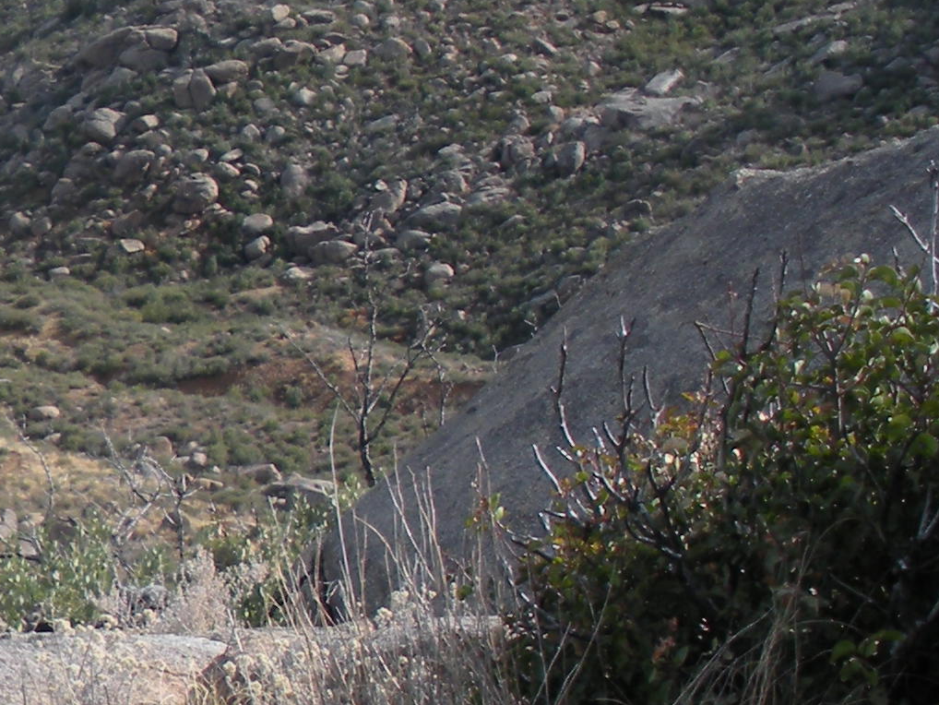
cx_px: -428
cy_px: 411
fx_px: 3500
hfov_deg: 14.4
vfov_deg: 11.5
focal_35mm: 129
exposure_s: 1/446
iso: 64
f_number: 3.5
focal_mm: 6.3
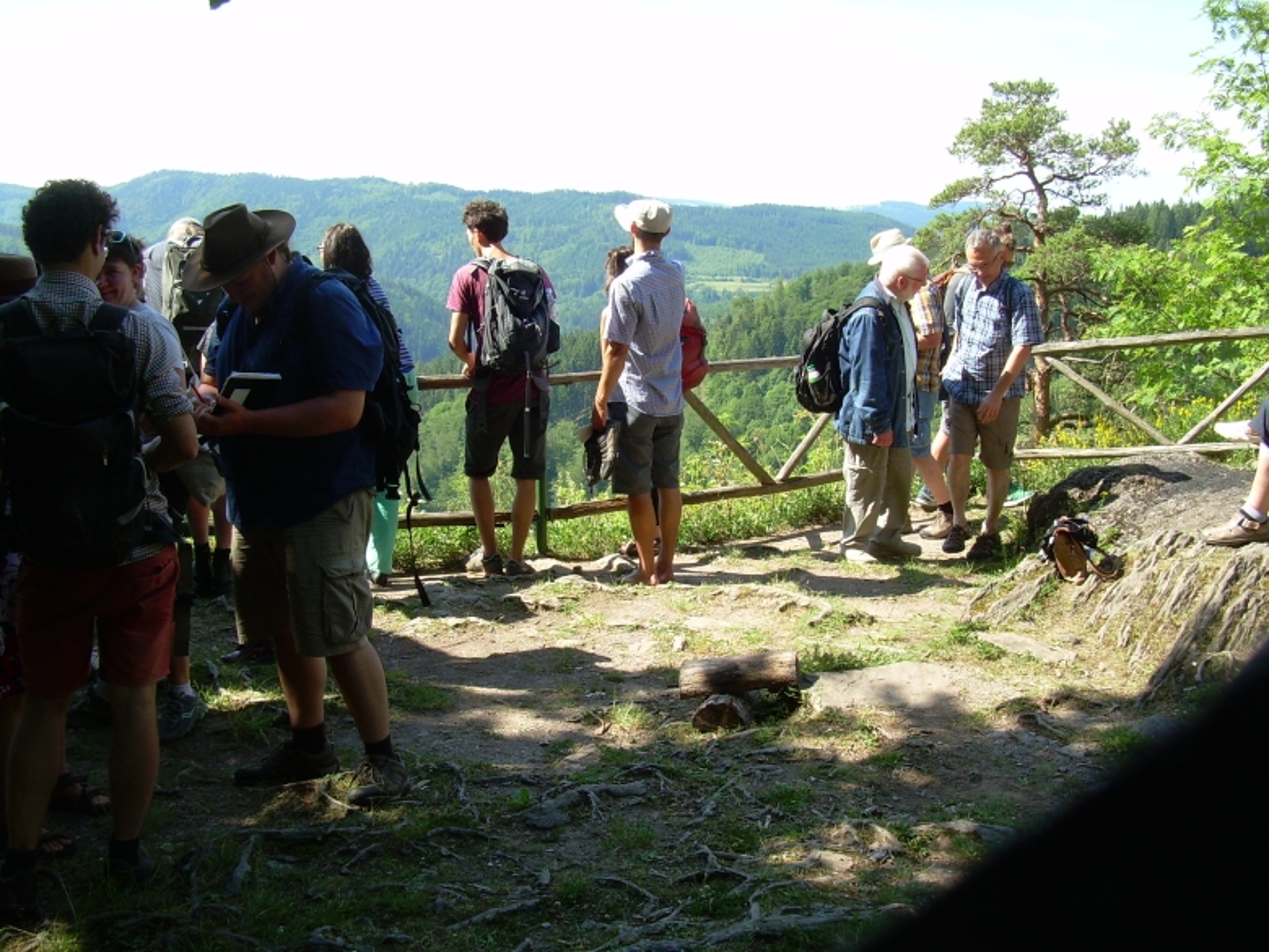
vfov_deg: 37.7
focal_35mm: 38
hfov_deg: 49.0
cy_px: 476
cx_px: 634
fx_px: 1393
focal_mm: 6.3
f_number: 4.6
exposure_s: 1/136
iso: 50
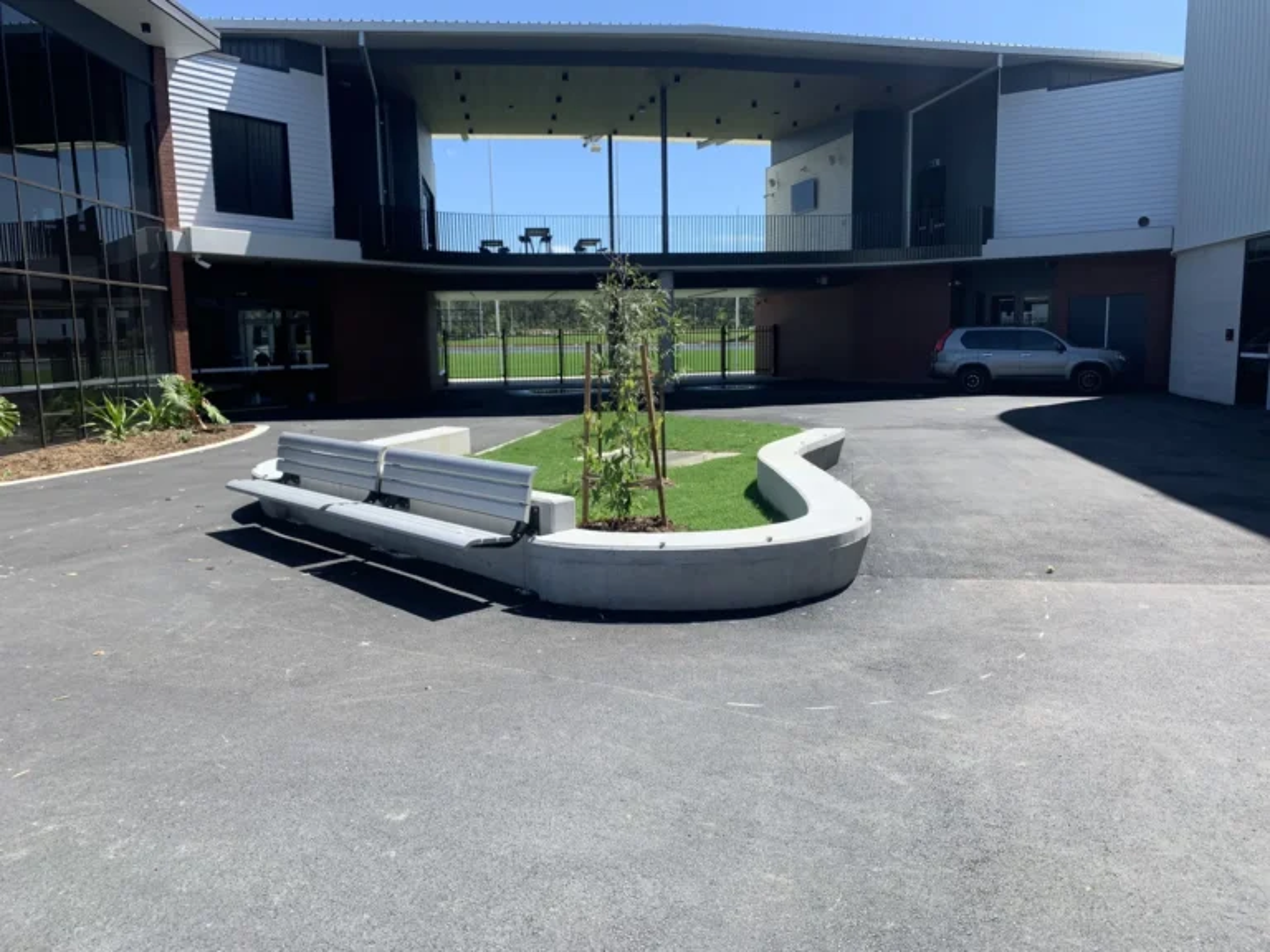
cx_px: 635
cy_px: 476
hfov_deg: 67.3
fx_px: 954
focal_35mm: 26
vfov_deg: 53.1
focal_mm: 4.25
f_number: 1.8
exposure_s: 1/1332
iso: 25
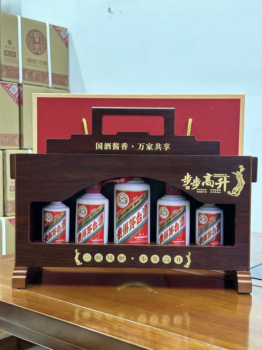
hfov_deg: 30.3
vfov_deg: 39.7
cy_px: 175
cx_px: 131
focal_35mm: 48
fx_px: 484
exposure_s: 1/33
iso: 320
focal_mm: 6.86
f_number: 1.78
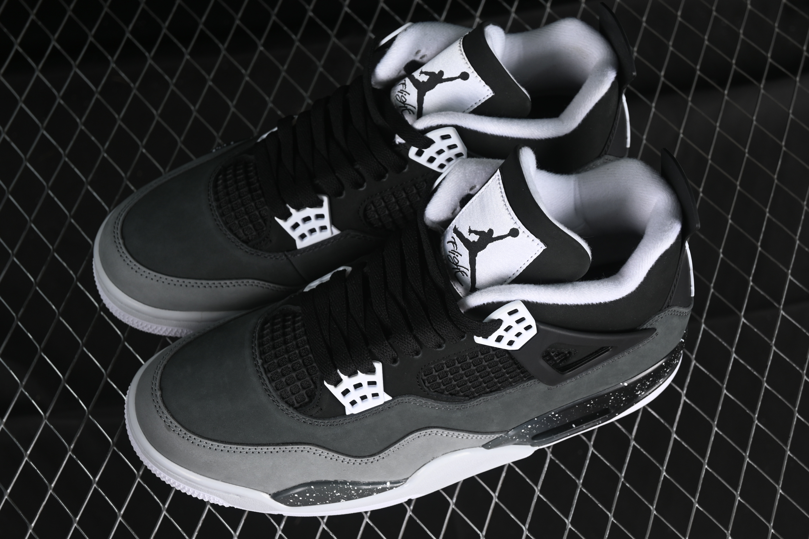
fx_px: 1685
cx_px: 404
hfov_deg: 27.0
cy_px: 270
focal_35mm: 75
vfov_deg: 18.2
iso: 160
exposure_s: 1/50
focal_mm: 50
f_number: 6.3
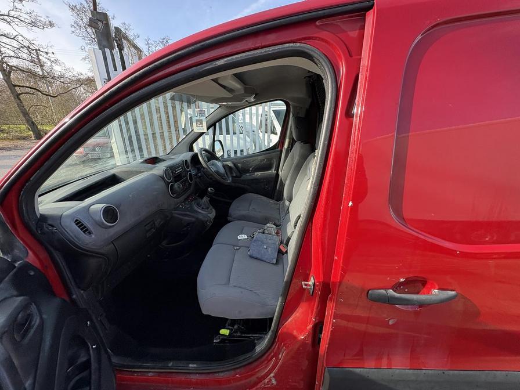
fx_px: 210
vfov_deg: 85.7
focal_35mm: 14
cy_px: 195
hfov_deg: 102.1
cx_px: 260
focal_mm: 2.22
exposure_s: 1/151
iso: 50
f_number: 2.2
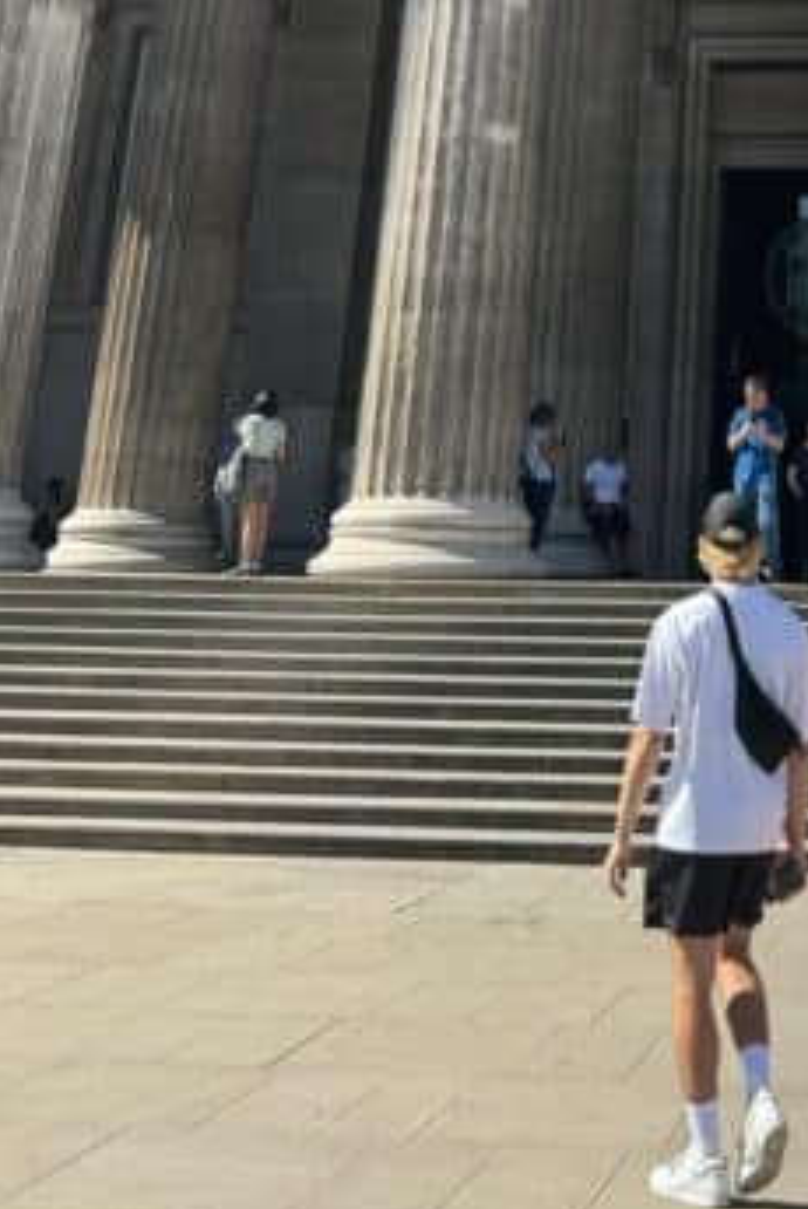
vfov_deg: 30.3
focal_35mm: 58
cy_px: -172
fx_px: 1949
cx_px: 826
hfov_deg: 22.4
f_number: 1.78
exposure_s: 1/1818
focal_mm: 6.86
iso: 80
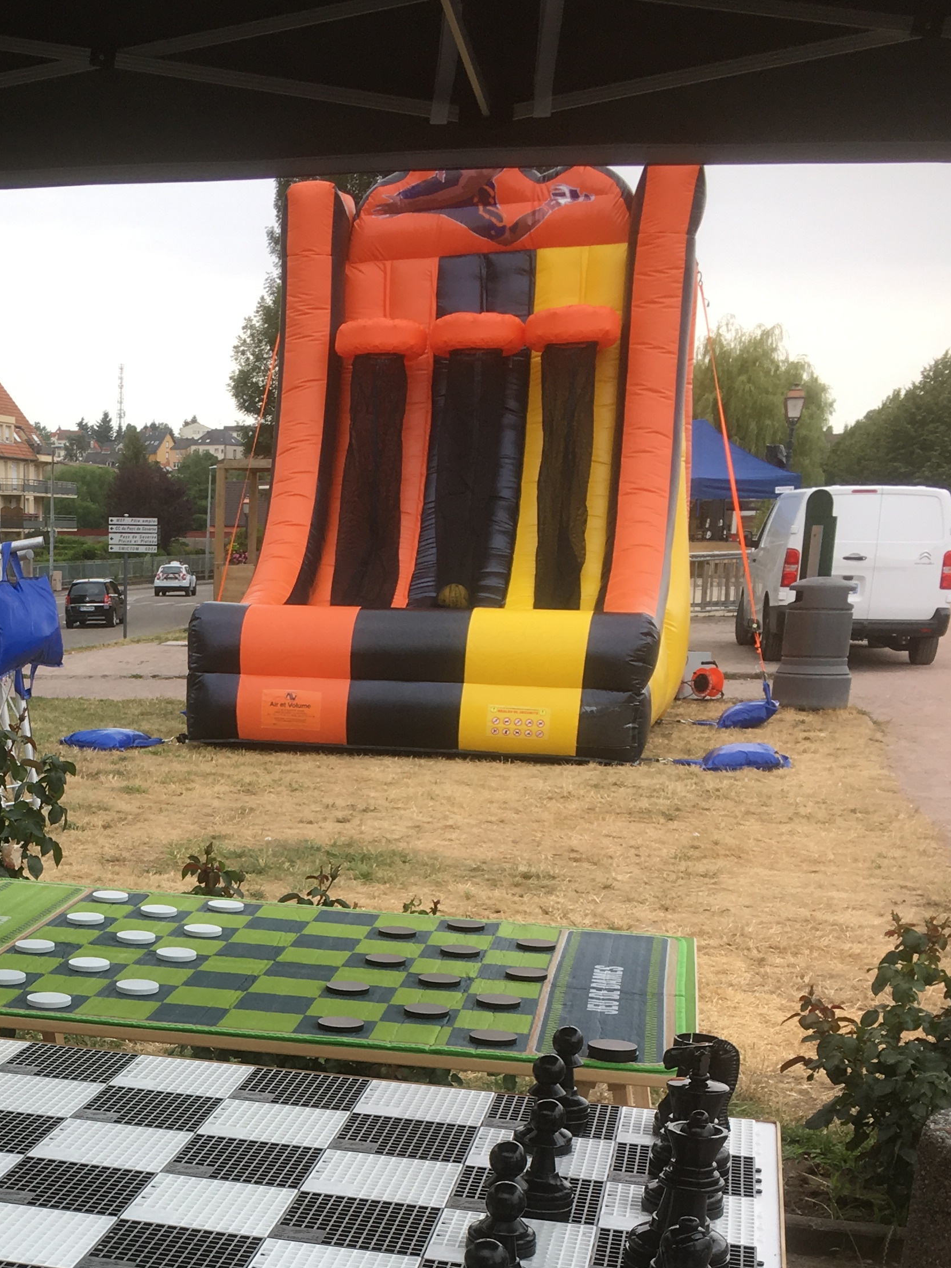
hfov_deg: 26.6
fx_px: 1941
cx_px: 104
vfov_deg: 34.3
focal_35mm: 53
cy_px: 1122
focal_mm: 4.15
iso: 25
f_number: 2.2
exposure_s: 1/250
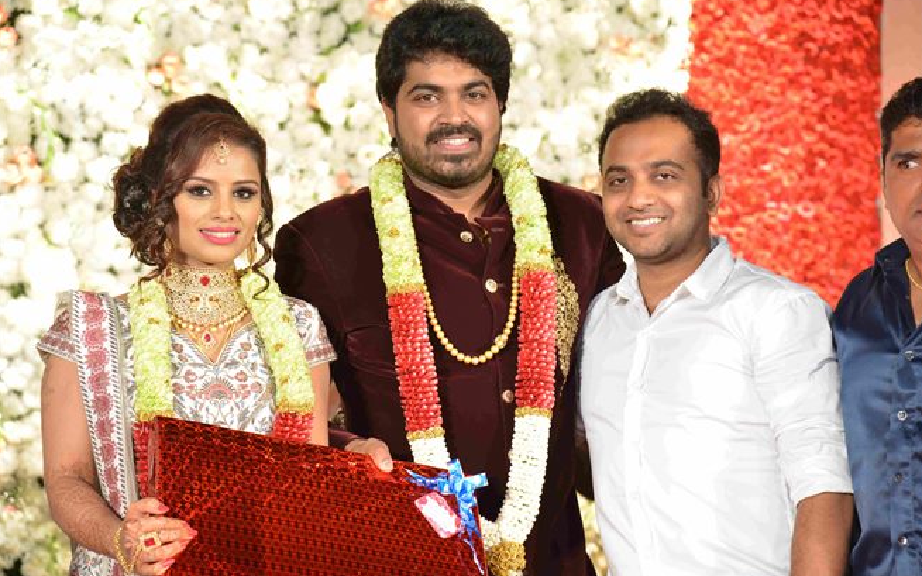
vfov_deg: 12.1
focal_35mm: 108
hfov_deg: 19.3
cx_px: 461
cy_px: 289
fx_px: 2714
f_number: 5.6
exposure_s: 1/60
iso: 640
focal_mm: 105
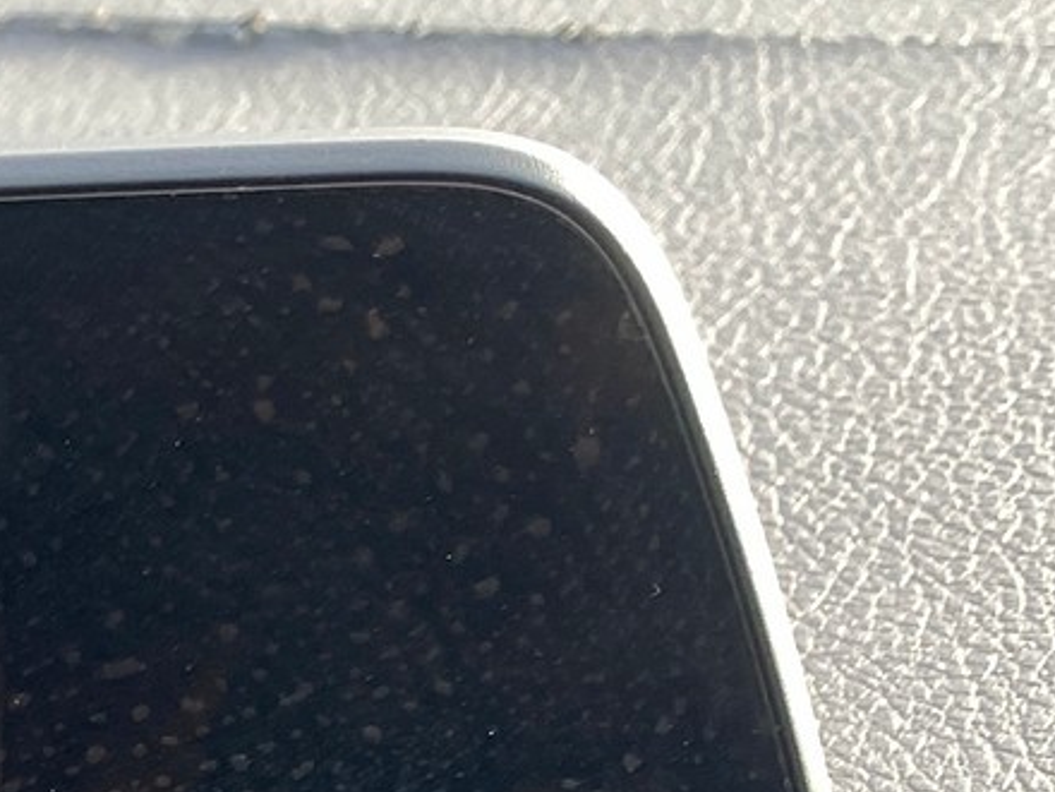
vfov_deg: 11.5
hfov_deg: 13.9
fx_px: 3688
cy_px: 1378
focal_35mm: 121
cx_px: -1012
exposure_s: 1/139
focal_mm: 4.25
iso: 32
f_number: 1.8
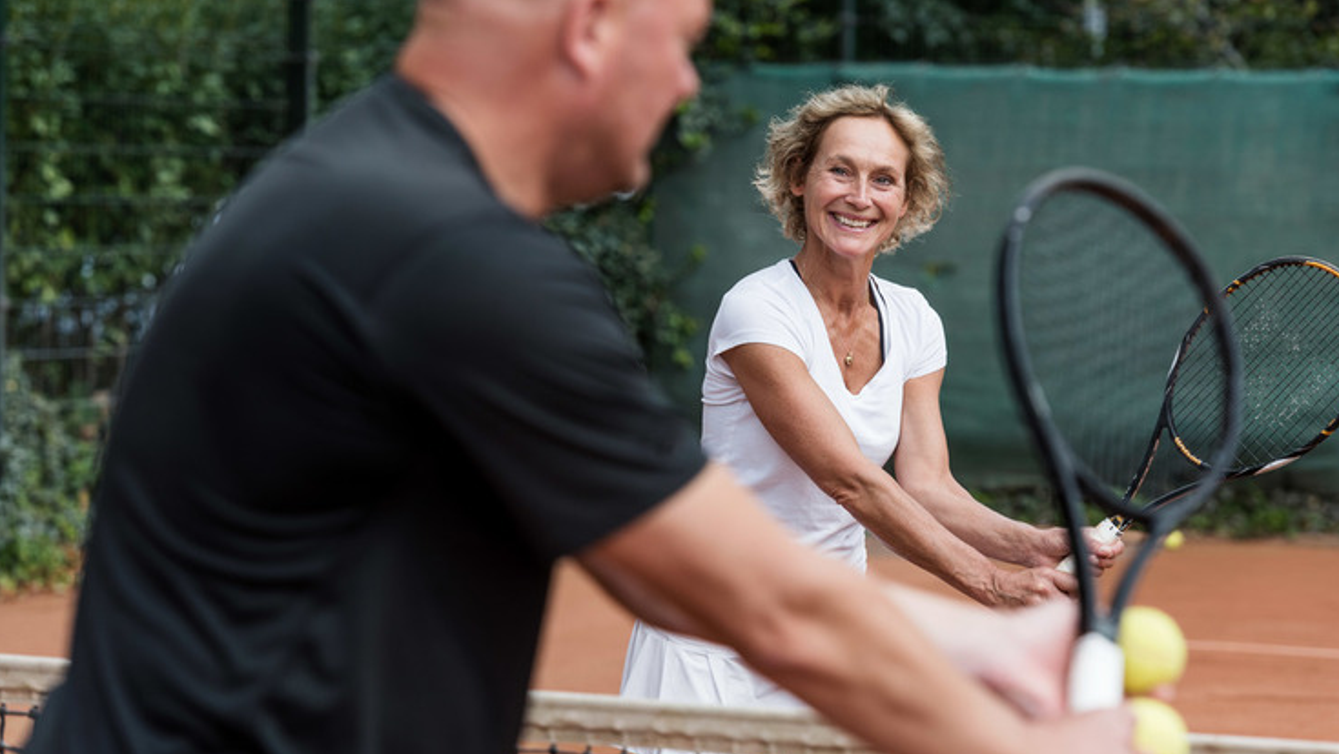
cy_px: 379
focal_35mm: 150
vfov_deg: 8.1
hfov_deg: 14.3
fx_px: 5327
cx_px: 687
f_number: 4.5
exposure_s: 1/800
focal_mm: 135
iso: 250
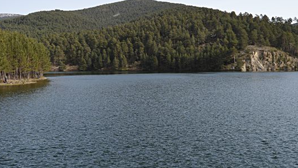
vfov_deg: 34.5
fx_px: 269
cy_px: 64
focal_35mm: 34
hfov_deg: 58.0
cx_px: 154
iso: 100
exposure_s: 1/200
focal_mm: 18
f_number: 7.1
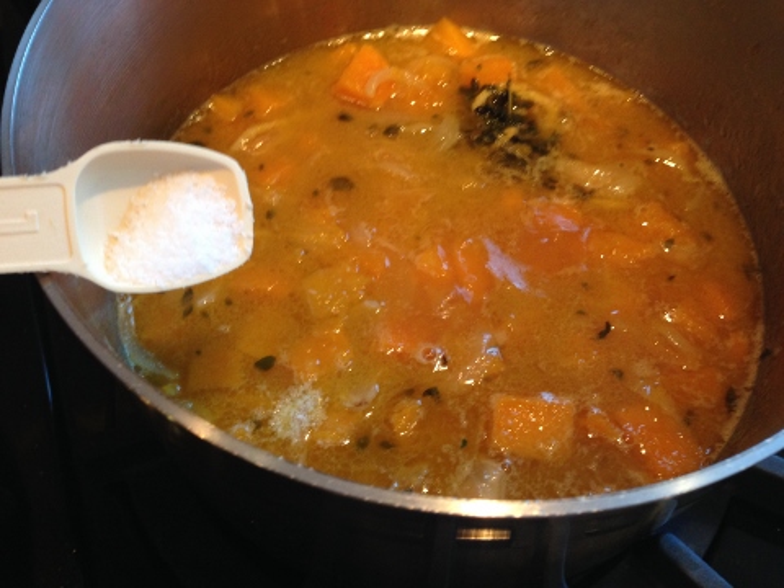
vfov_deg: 42.9
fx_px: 747
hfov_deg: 55.4
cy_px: 294
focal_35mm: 33
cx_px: 392
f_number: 2.4
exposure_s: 1/20
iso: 125
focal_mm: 4.12
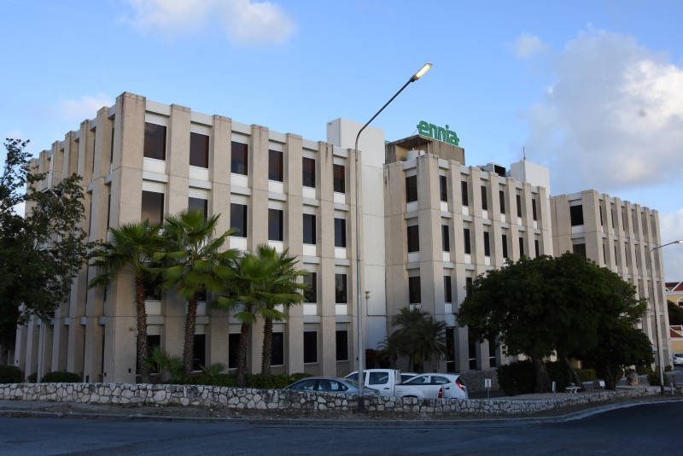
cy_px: 228
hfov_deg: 61.9
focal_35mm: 30
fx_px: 569
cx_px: 342
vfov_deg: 43.6
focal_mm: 20
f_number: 10
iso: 500
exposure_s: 1/400
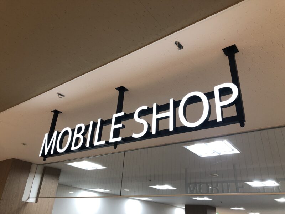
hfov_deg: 63.4
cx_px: 142
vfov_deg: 49.7
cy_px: 107
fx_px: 231
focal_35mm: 28
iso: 20
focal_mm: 4
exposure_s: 1/40
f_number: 1.8
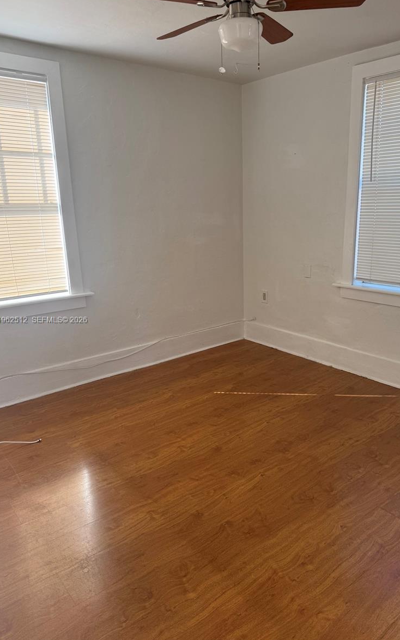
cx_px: 232
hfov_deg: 47.4
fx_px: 453
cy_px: 321
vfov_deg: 70.4
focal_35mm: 26
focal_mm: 6.76
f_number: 1.78
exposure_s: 1/255
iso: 100
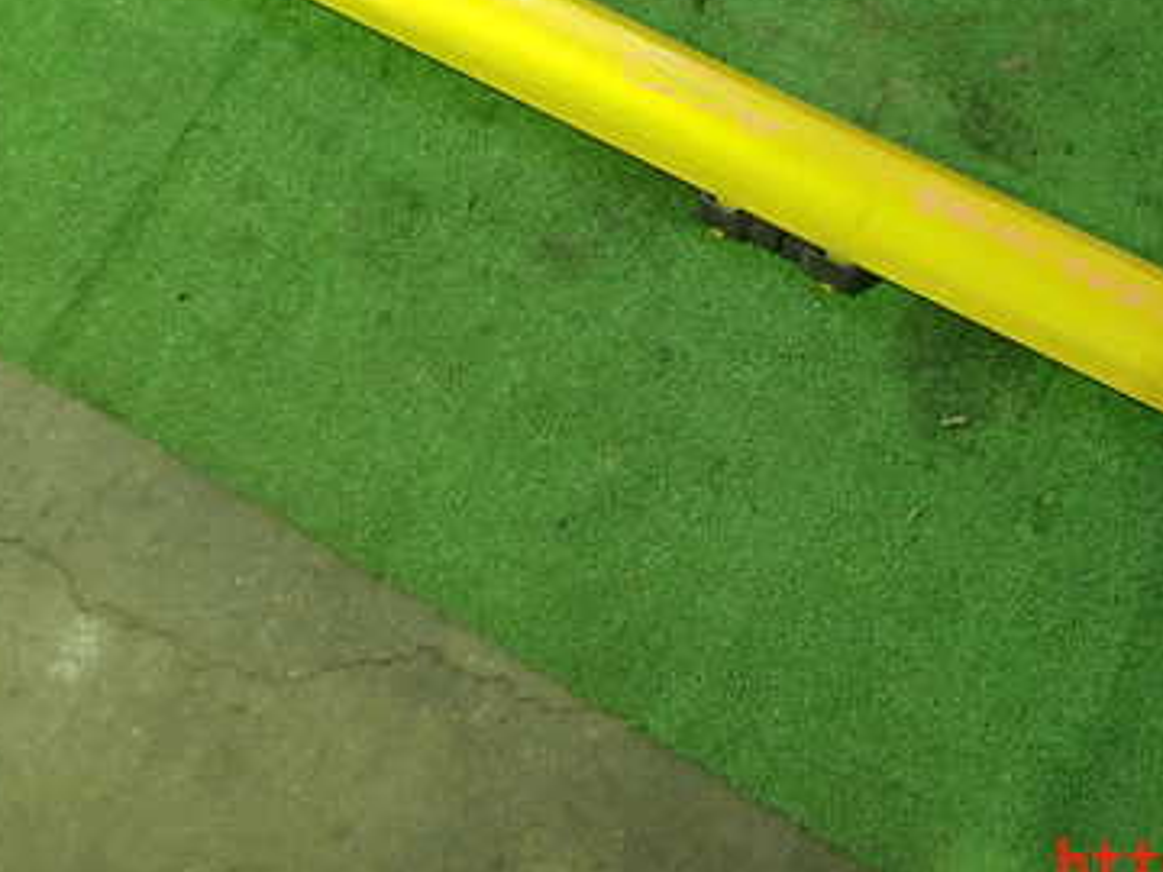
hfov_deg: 37.6
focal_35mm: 50
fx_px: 1680
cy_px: 184
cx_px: 817
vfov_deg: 28.5
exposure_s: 1/30
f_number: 2.3
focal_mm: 5.4
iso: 400
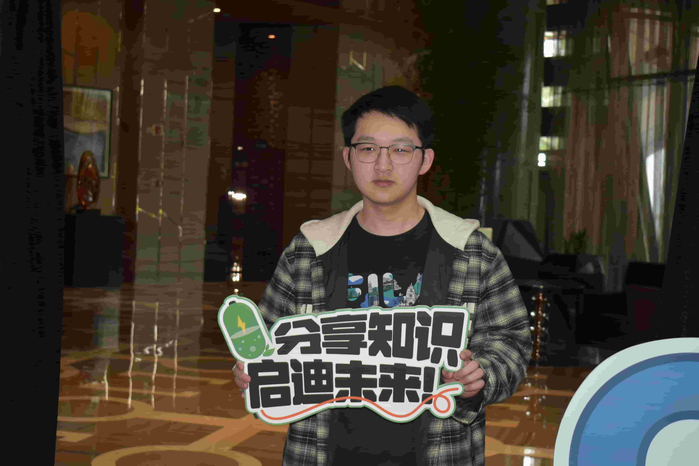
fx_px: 1087
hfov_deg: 35.6
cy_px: 236
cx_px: 352
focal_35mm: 56
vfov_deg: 24.2
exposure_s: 1/125
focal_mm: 36
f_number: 4.8
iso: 1400
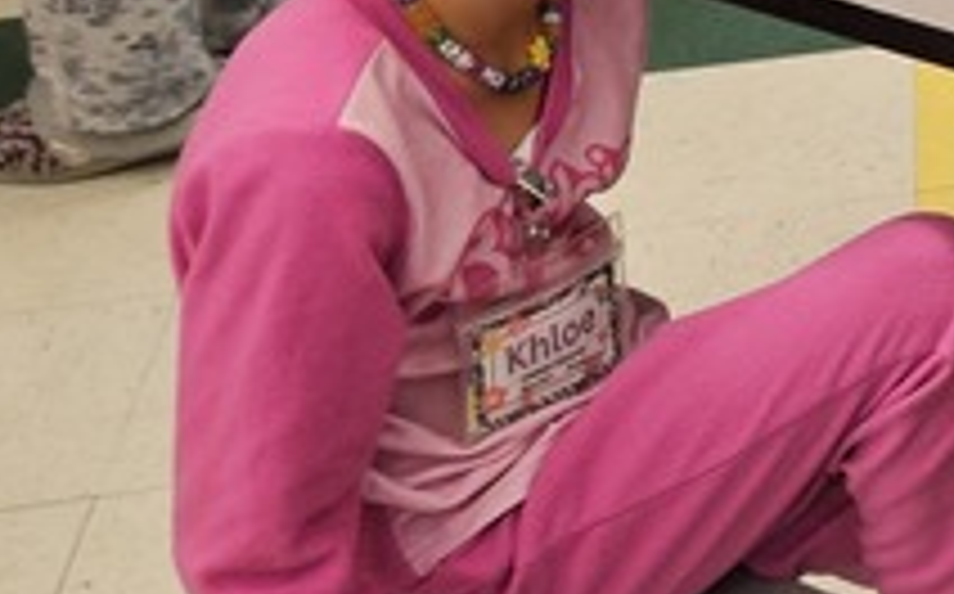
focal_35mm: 118
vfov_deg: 10.7
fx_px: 3065
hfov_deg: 15.2
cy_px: -297
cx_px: 1746
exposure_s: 1/61
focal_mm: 5.4
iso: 100
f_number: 1.8
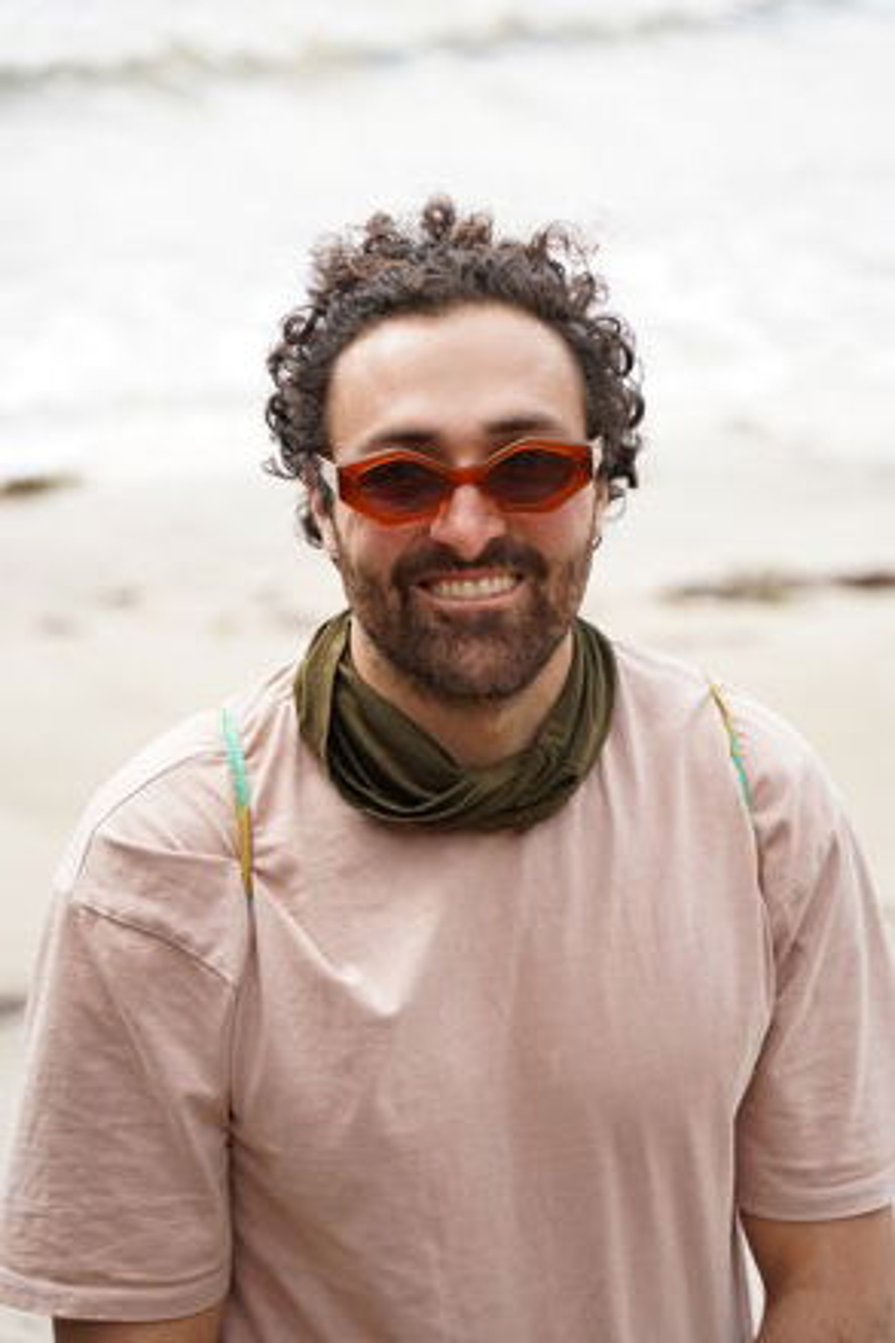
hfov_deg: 11.7
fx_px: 4366
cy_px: 672
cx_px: 448
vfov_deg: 17.5
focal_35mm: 117
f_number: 5
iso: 100
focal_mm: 117
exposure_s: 1/125
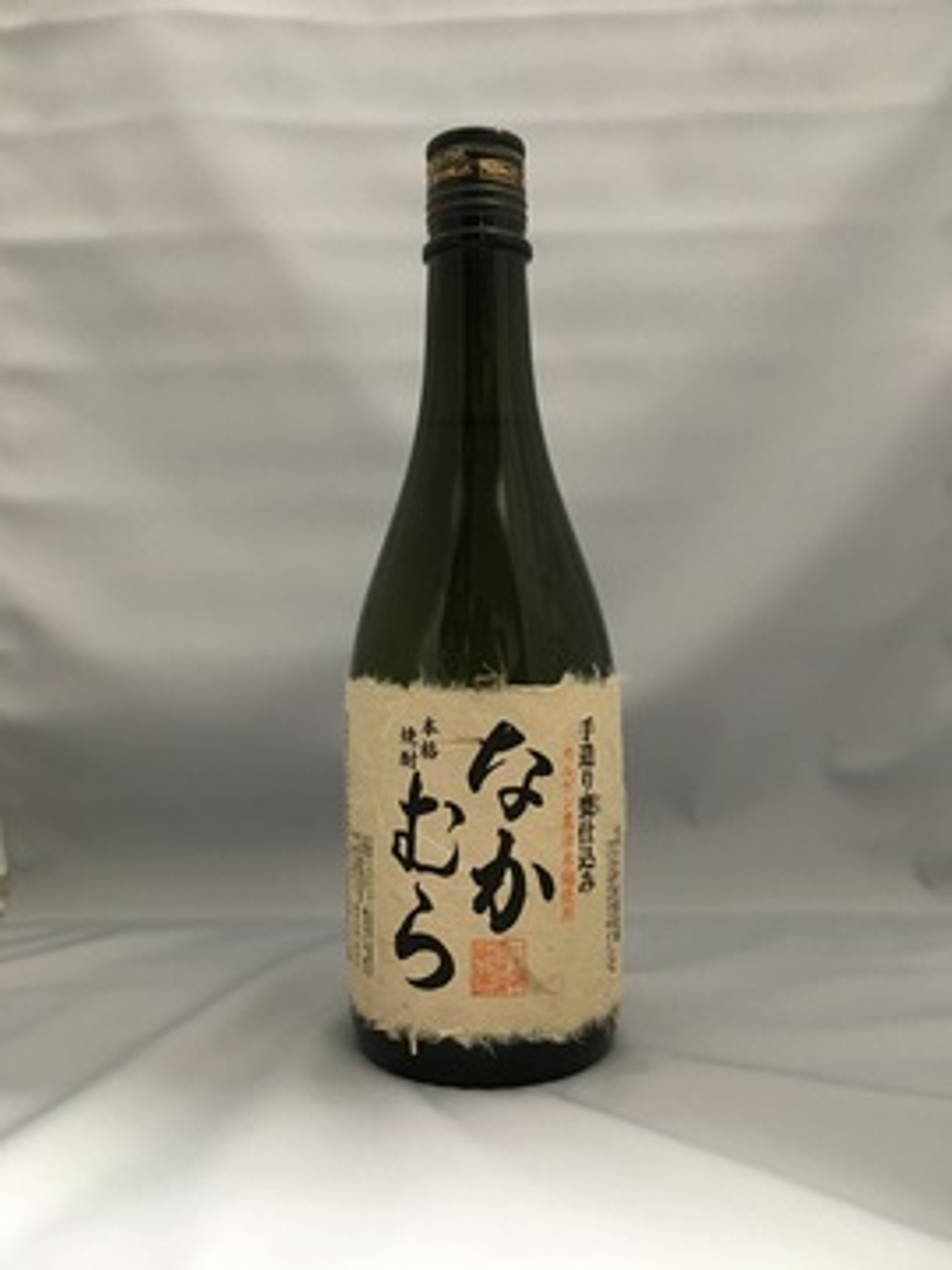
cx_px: 476
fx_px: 1063
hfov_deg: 48.2
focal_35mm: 29
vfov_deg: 61.7
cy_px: 635
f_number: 2.2
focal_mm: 4.15
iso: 200
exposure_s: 1/15
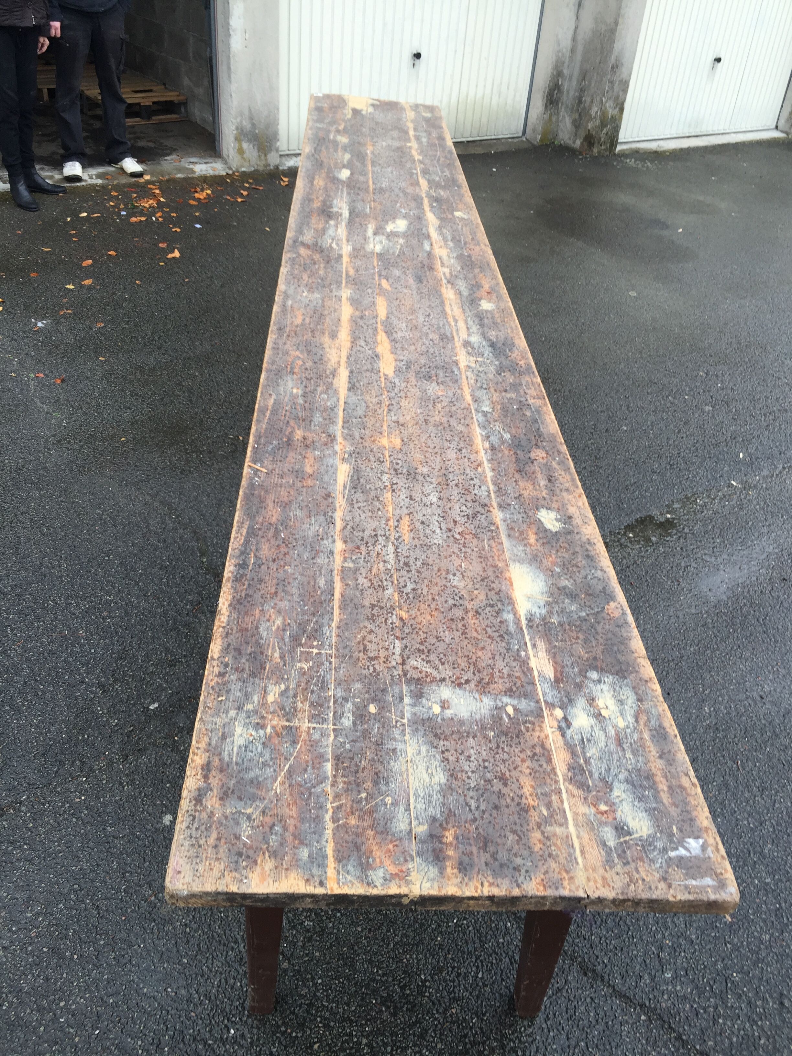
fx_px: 885
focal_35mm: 29
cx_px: 396
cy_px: 528
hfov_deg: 48.2
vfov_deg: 61.7
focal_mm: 4.15
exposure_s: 1/110
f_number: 2.2
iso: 32
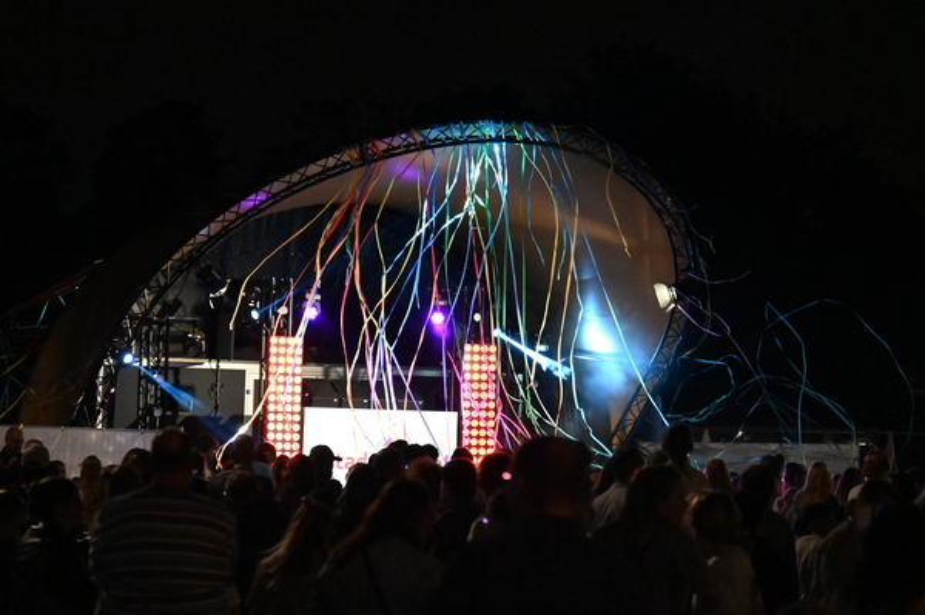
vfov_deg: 9.1
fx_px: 3851
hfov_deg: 13.7
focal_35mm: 150
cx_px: 462
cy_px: 308
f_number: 6.3
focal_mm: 150
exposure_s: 1/125
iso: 25600
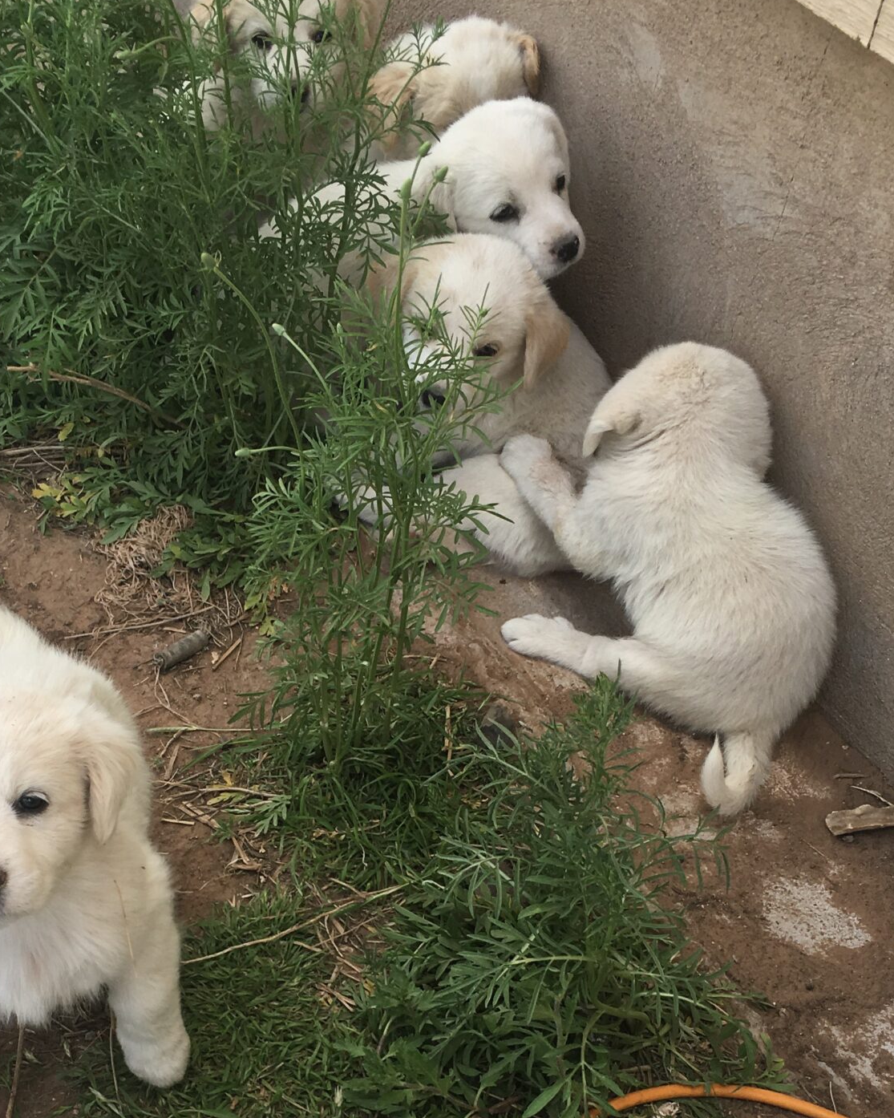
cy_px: 888
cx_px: 274
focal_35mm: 52
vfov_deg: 34.9
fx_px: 1720
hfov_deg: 28.9
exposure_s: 1/331
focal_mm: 4.15
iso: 25
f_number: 2.2
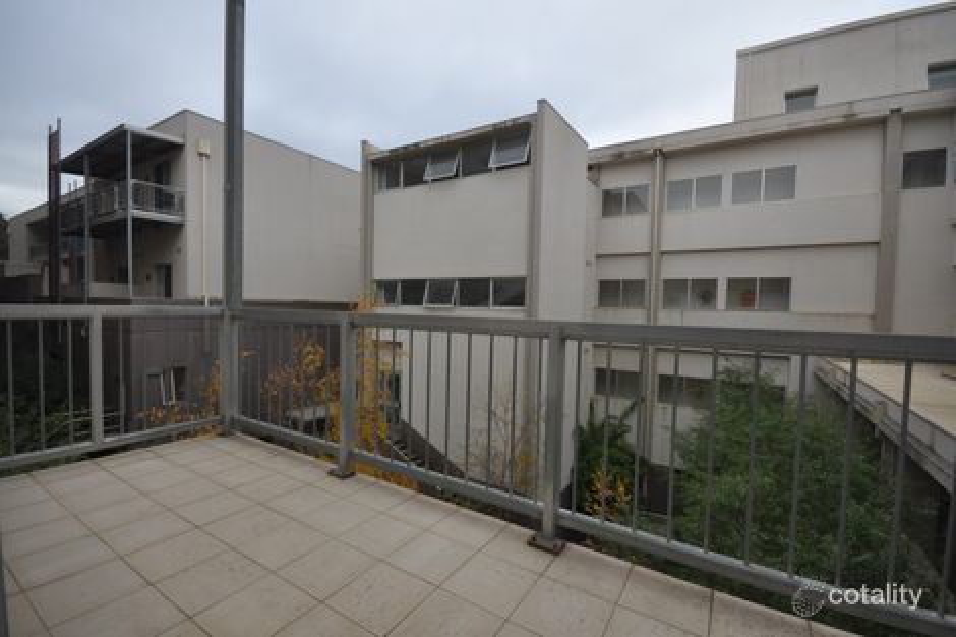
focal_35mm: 15
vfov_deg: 77.3
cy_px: 318
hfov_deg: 100.4
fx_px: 398
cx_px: 478
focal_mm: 10
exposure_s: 1/200
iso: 200
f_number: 7.1
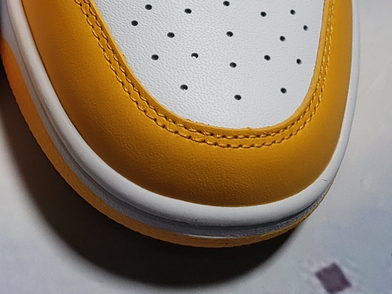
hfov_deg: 19.6
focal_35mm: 93
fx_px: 1053
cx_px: -106
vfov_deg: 14.8
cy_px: -142
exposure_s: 1/556
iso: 50
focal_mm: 4.3
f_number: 1.5
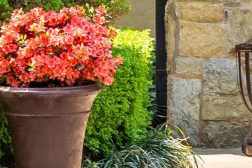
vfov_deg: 3.6
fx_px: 2653
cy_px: -210
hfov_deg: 5.4
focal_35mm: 379
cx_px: 425
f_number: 6.3
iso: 200
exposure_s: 1/160
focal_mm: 70
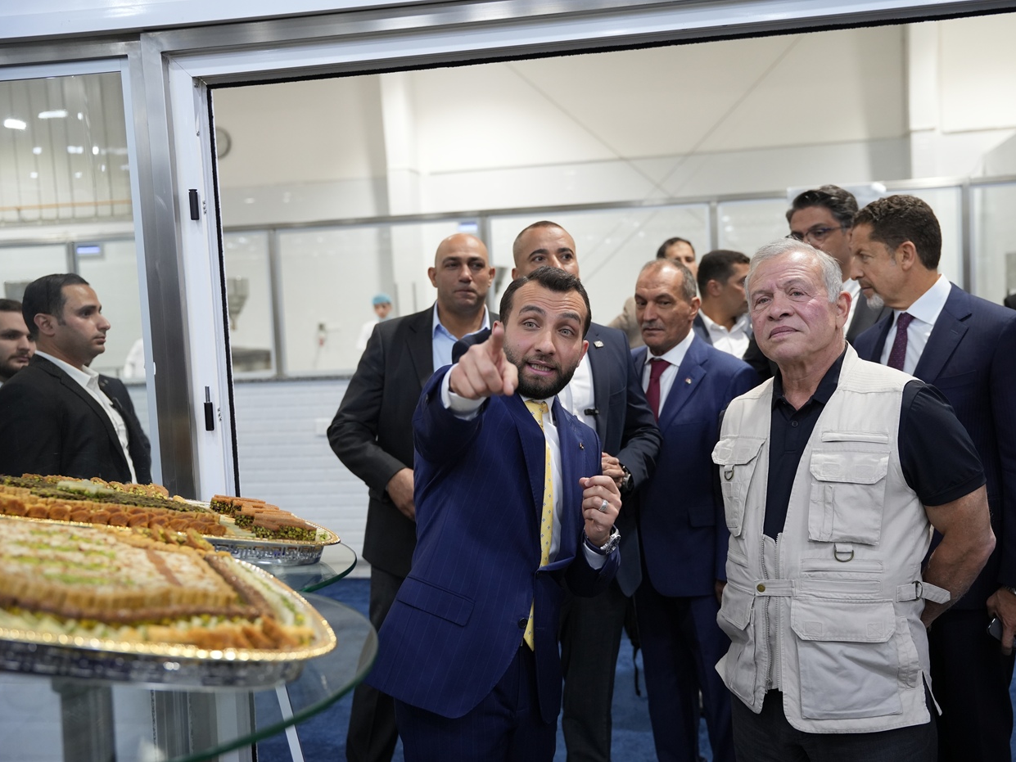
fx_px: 1115
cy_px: 381
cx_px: 553
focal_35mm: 38
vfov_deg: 37.7
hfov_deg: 48.9
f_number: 2.8
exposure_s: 1/320
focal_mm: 35
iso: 1600
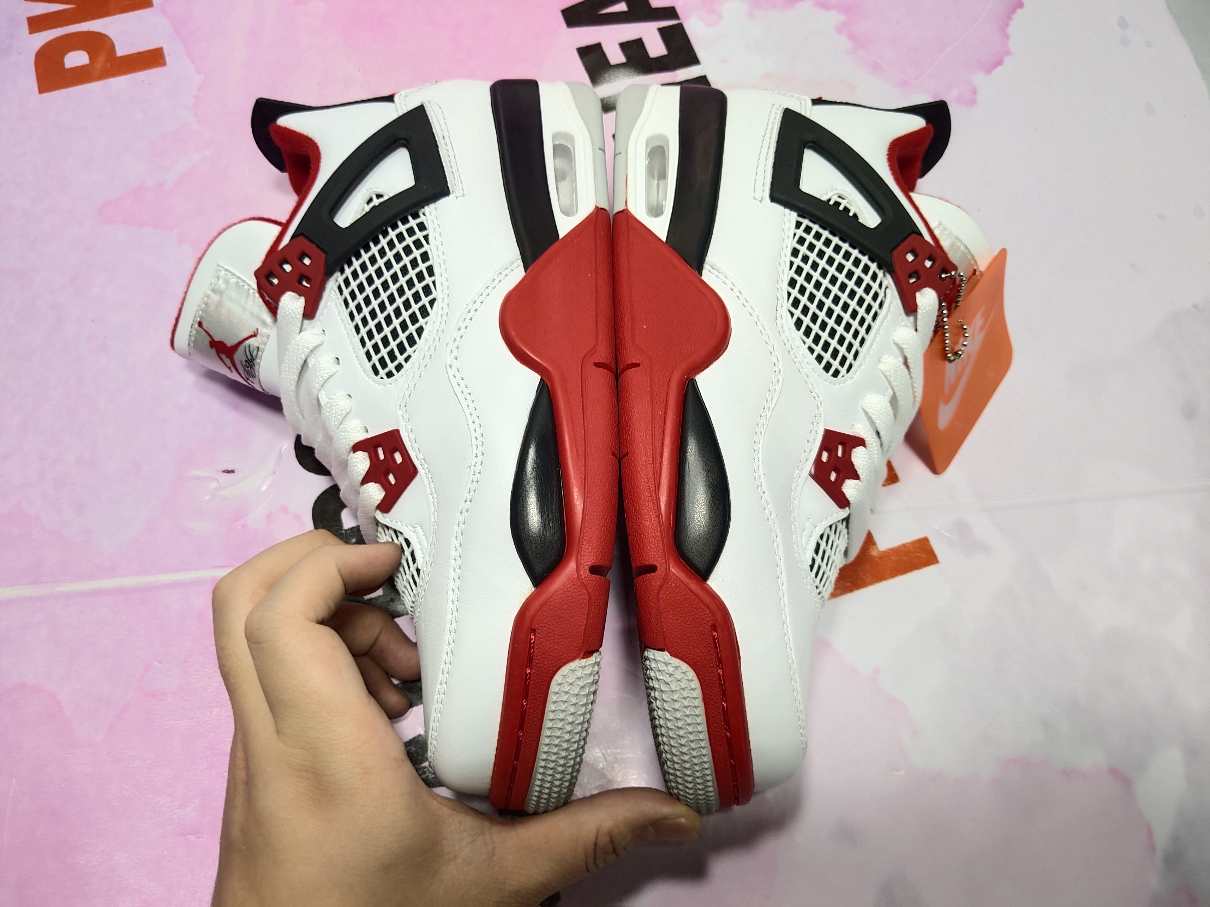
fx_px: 1049
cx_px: 605
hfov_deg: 60.0
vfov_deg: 46.8
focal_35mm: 30
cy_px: 454
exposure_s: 1/1853
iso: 50
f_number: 1.79
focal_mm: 4.35
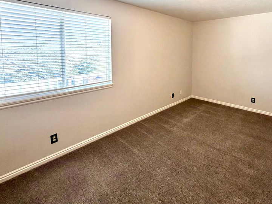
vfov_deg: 63.7
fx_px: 157
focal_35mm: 20
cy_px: 62
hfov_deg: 81.2
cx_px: 157
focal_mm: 2.22
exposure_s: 1/120
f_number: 2.2
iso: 100
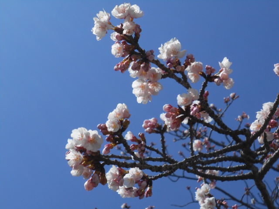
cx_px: 140
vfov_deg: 22.3
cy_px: 104
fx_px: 532
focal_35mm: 66
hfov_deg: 29.4
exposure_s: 1/800
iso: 80
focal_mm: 11.6
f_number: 5.3
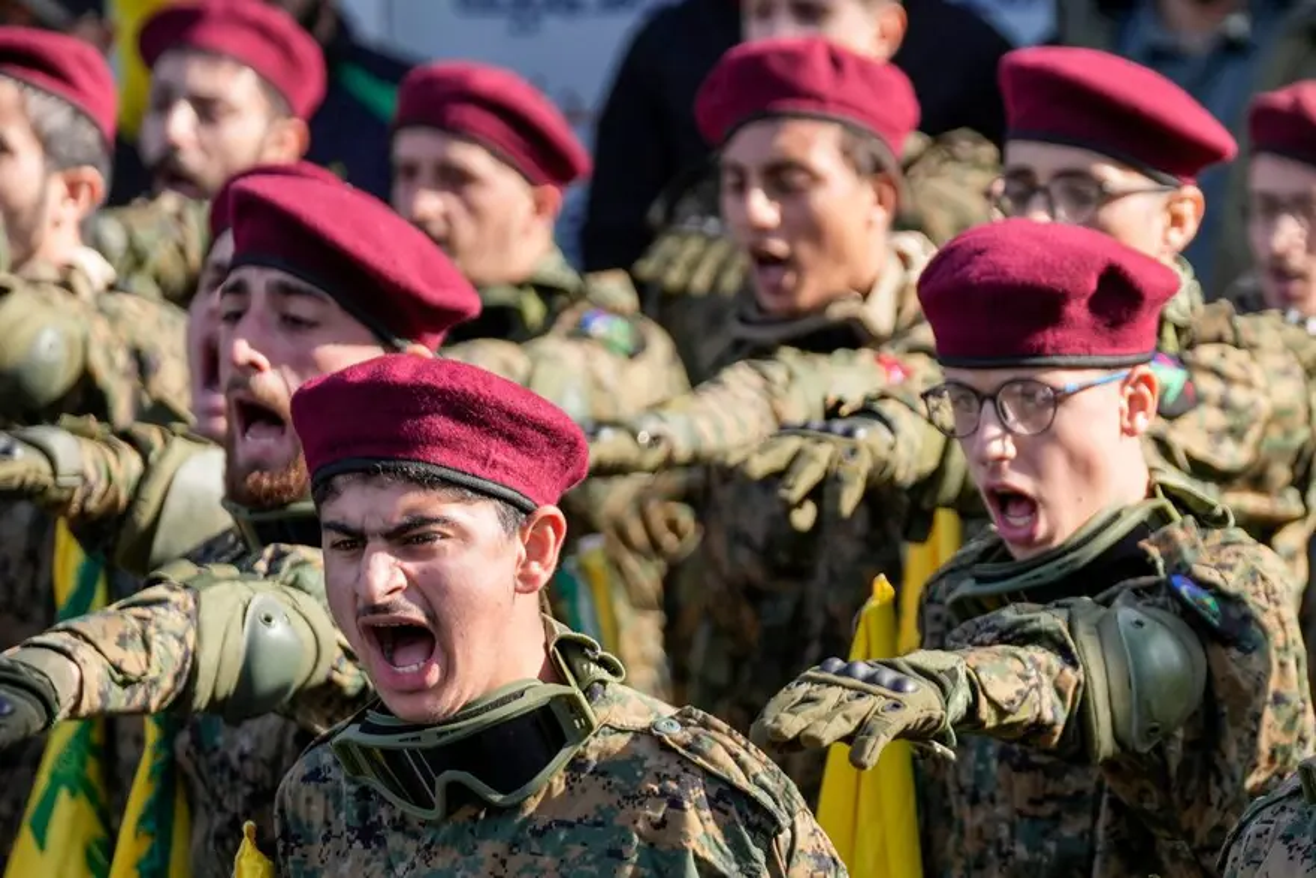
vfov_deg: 8.8
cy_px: 439
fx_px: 5703
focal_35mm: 156
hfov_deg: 13.2
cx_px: 658
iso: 320
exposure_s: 1/1000
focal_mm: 156
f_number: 4
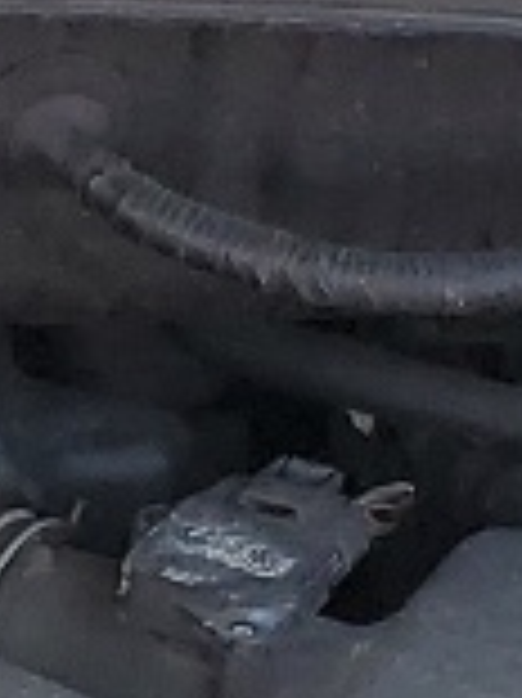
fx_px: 5416
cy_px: 1554
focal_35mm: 269
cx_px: -1076
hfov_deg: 5.2
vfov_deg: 7.0
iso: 50
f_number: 1.5
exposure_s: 1/526
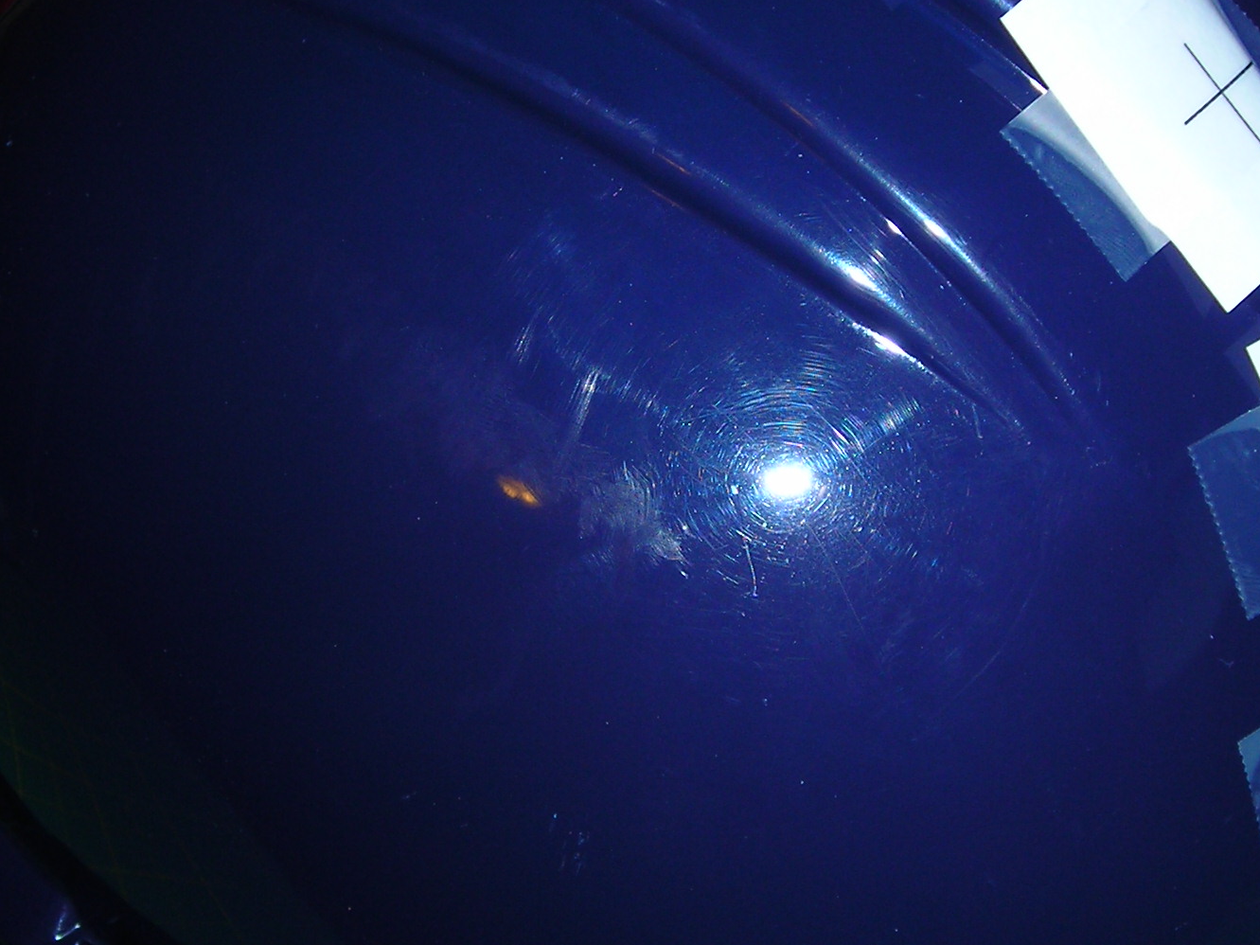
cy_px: 312
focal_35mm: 74
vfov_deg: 19.8
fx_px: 2693
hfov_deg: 26.3
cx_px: 665
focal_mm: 6.3
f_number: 3.2
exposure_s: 1/60.1
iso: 50
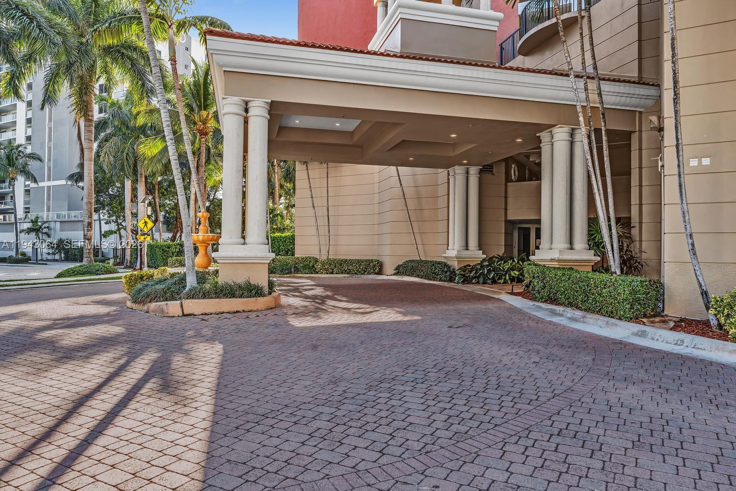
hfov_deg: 73.7
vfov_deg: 53.1
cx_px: 368
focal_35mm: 24
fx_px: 491
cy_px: 246
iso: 200
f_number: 8
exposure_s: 1/80
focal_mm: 24
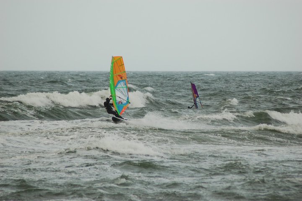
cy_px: 100
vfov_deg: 3.7
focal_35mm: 375
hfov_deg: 5.5
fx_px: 3144
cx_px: 151
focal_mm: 250
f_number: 5.3
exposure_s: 1/640
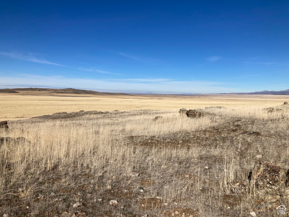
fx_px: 234
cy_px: 108
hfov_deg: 63.4
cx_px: 144
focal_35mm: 28
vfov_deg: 49.7
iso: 20
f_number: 1.8
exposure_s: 1/4367
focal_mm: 3.99
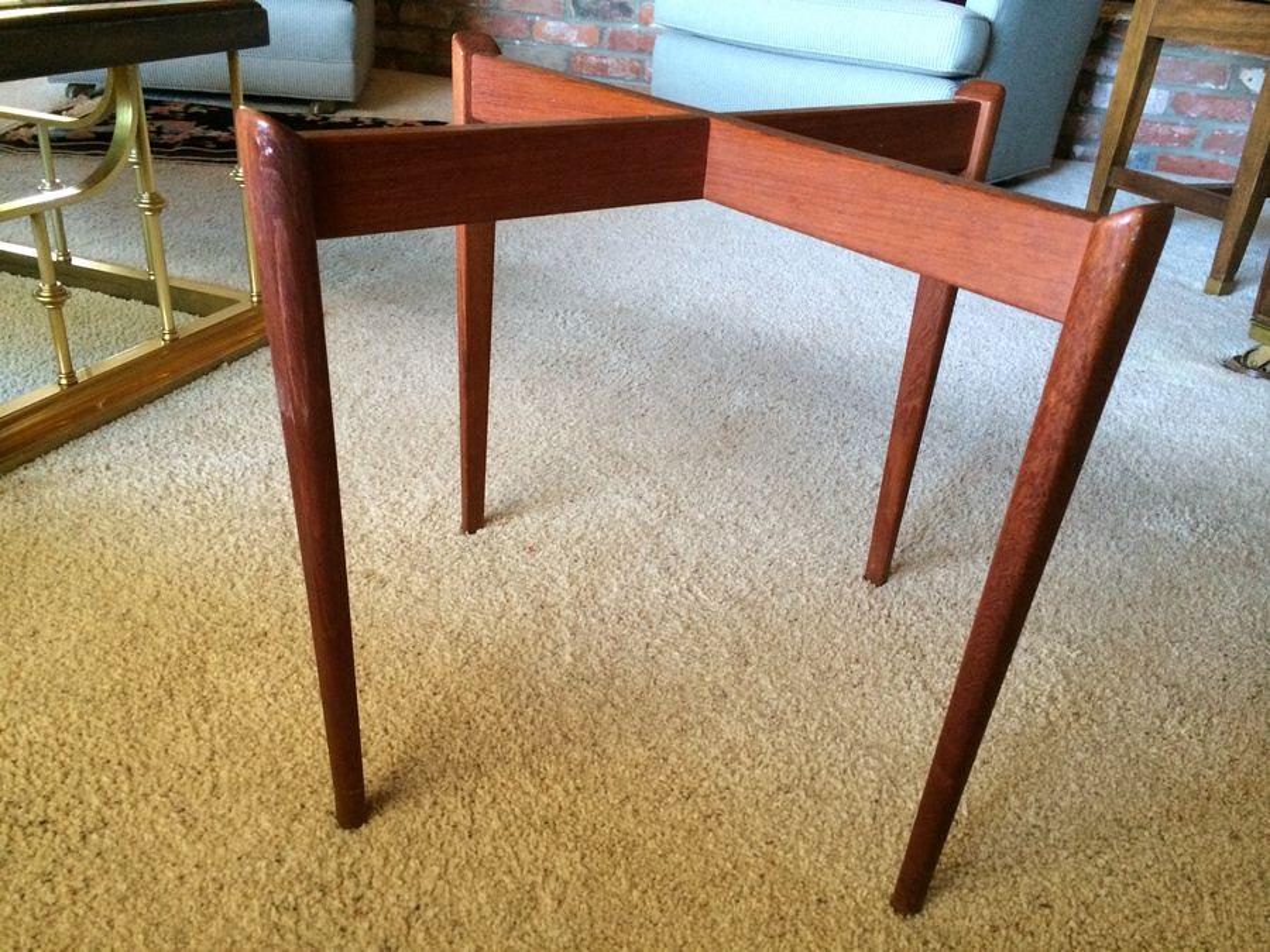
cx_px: 635
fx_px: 1101
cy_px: 476
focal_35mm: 30
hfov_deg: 60.0
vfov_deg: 46.8
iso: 320
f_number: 2.2
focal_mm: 4.12
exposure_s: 1/30
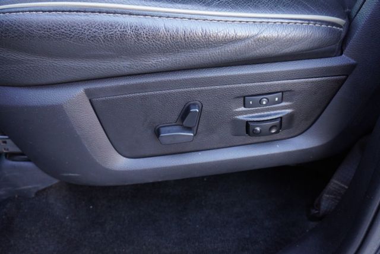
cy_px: 127
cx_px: 190
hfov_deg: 53.1
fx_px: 380
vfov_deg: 36.9
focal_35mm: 36
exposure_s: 1/60
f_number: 4.5
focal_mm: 24
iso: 1000
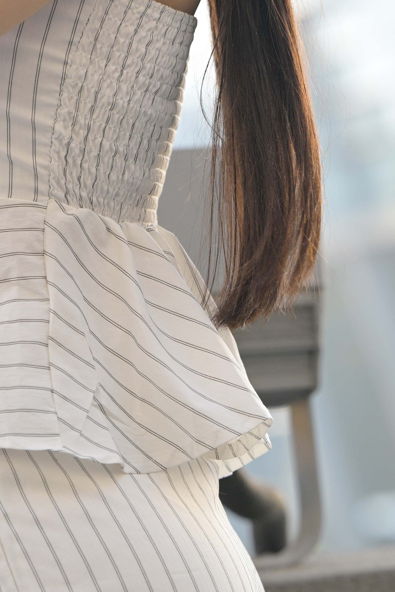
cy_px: -11
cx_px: 80
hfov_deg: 5.2
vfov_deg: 7.7
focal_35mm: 265
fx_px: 4361
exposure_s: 1/320
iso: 500
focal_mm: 110
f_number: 4
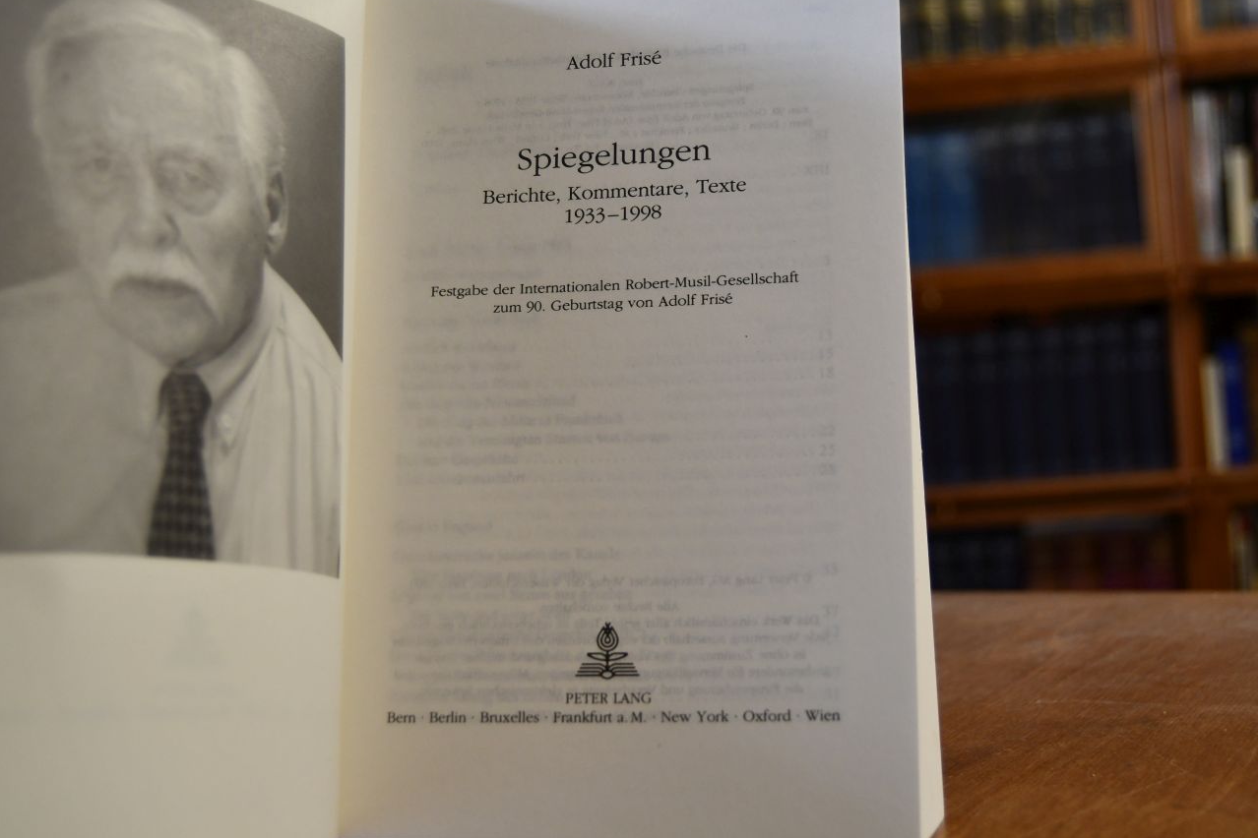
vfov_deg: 29.2
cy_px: 402
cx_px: 671
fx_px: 1607
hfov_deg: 42.7
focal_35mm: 46
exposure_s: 1/125
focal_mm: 28
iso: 800
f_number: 4
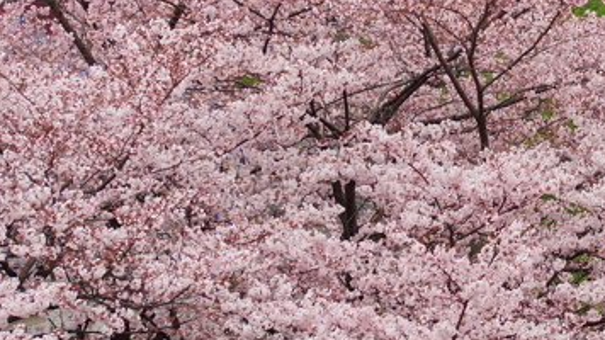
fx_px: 7610
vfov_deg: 2.6
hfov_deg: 4.5
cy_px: -110
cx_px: 732
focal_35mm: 475
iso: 100
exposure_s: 1/80
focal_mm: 105
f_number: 6.3
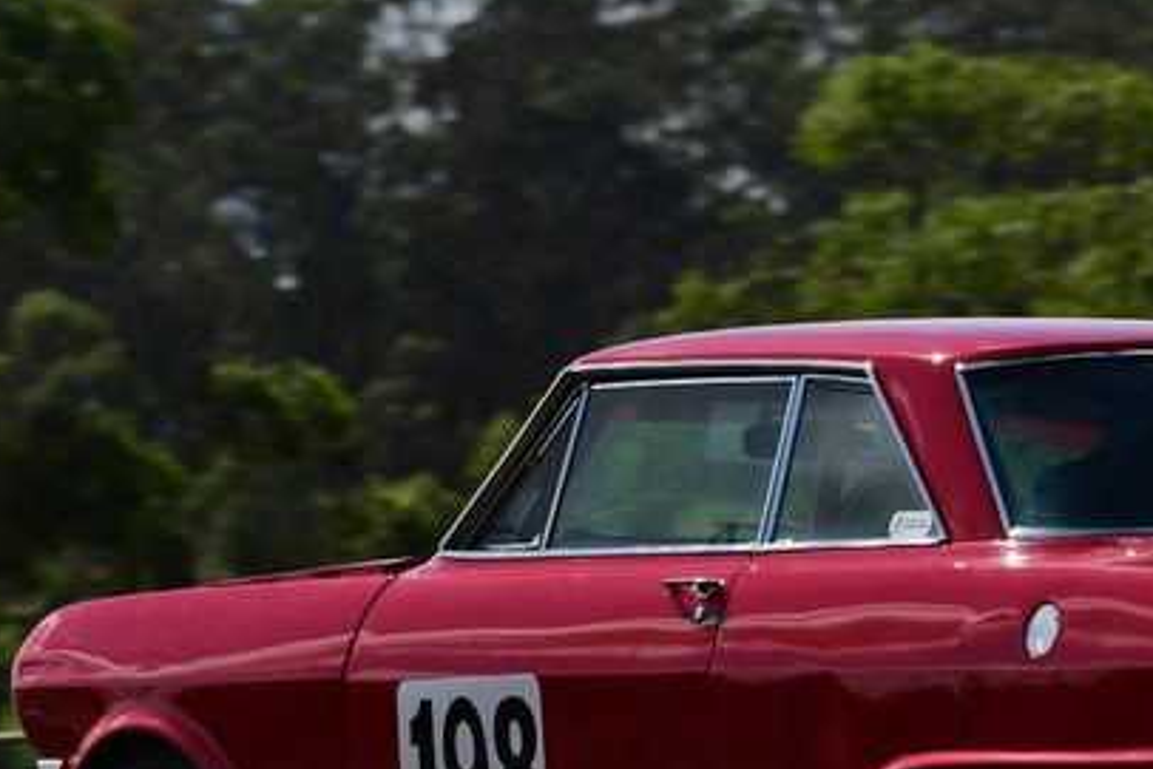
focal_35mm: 858
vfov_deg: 1.6
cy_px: 451
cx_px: 1000
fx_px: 27488
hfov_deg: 2.4
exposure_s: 1/640
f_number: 11
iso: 250
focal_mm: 290
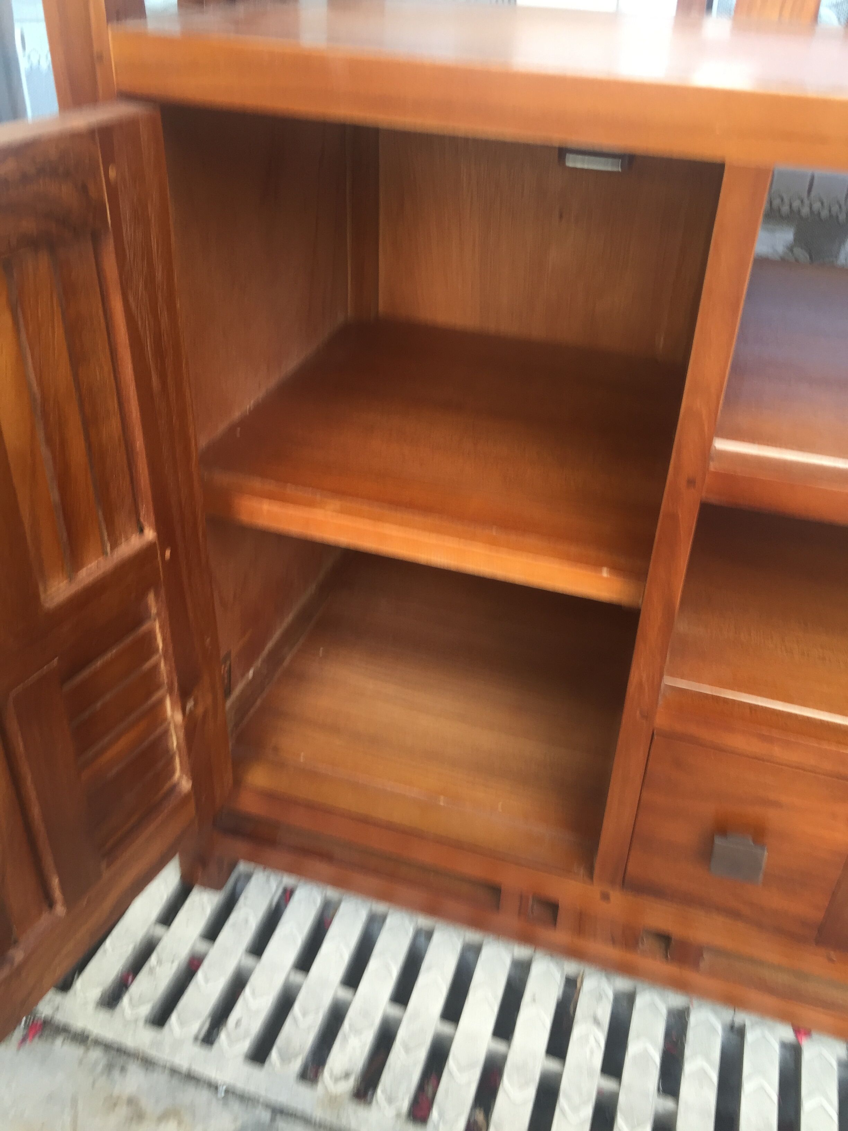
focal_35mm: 29
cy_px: 566
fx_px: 947
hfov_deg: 48.2
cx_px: 424
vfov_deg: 61.7
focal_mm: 4.15
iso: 50
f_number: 2.2
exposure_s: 1/30
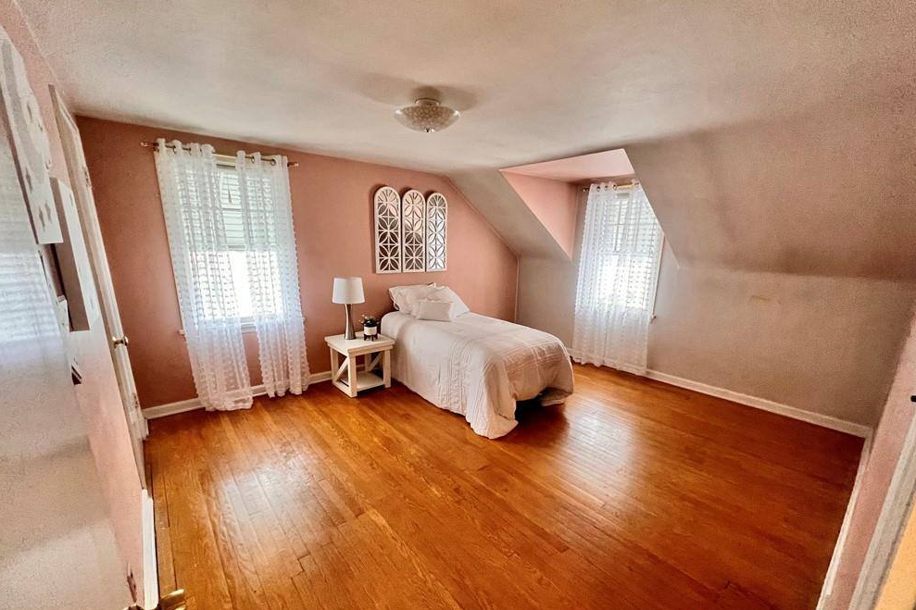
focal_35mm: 14
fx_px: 356
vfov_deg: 80.9
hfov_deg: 104.3
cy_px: 341
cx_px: 464
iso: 500
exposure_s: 1/60
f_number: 1.8
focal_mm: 1.57
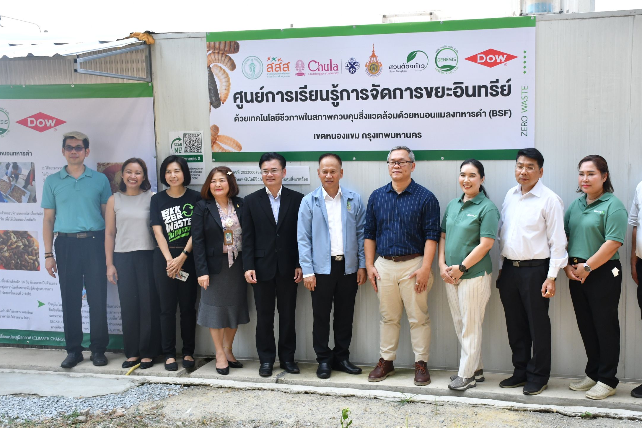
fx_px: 820
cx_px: 365
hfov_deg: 42.6
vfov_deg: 29.2
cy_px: 231
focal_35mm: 46
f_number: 5
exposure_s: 1/1250
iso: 640
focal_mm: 27
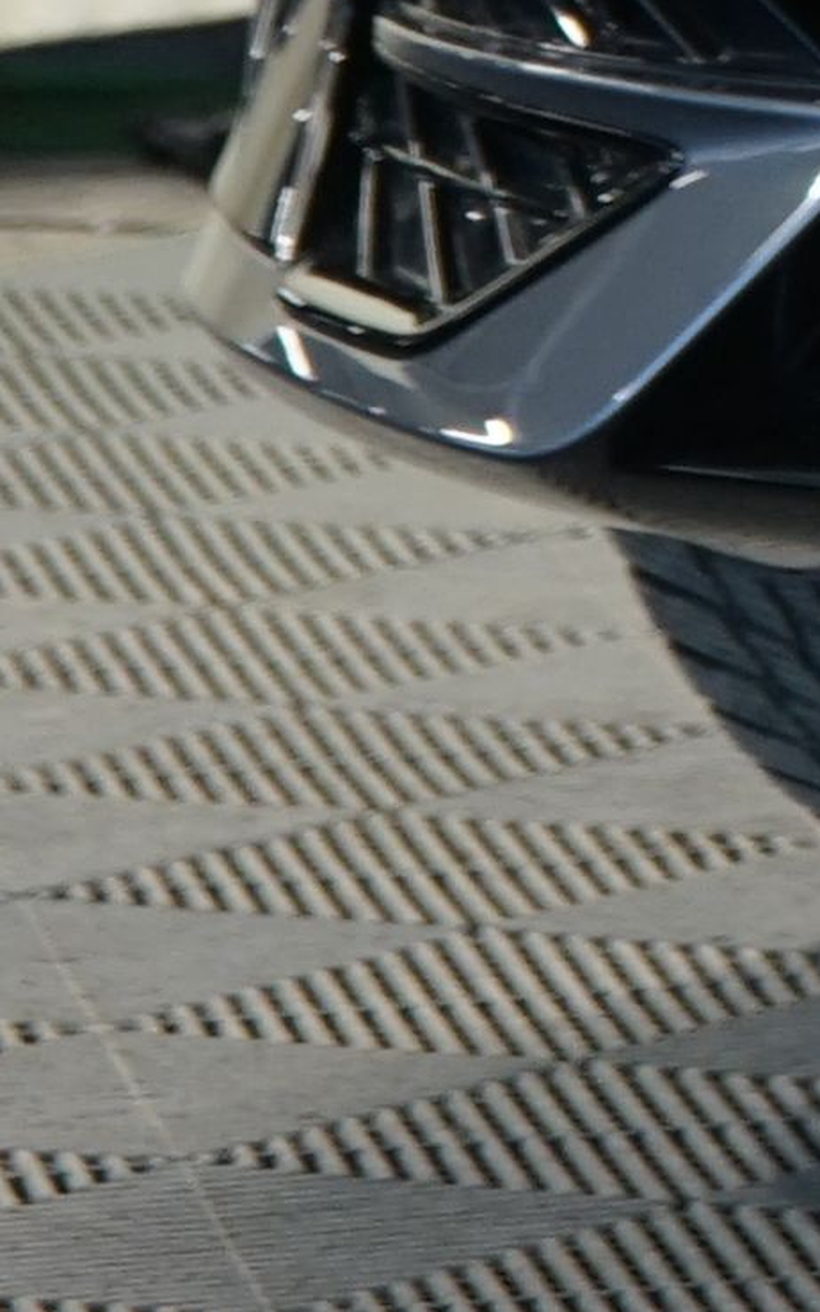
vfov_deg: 4.5
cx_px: 4155
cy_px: -1428
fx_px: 16311
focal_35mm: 456
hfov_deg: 2.7
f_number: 5
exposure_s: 1/15
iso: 320
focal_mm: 55
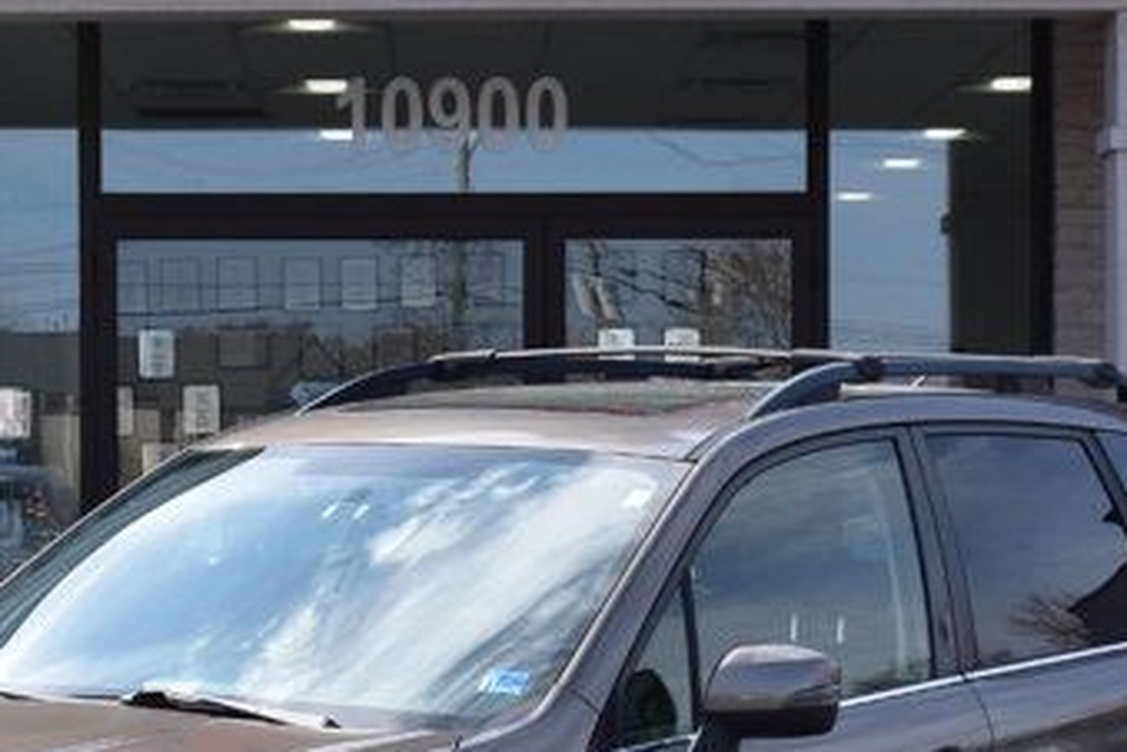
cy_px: 646
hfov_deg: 15.6
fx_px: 4117
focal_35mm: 132
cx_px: 475
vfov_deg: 10.4
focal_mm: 29
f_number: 11
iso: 400
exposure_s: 1/400
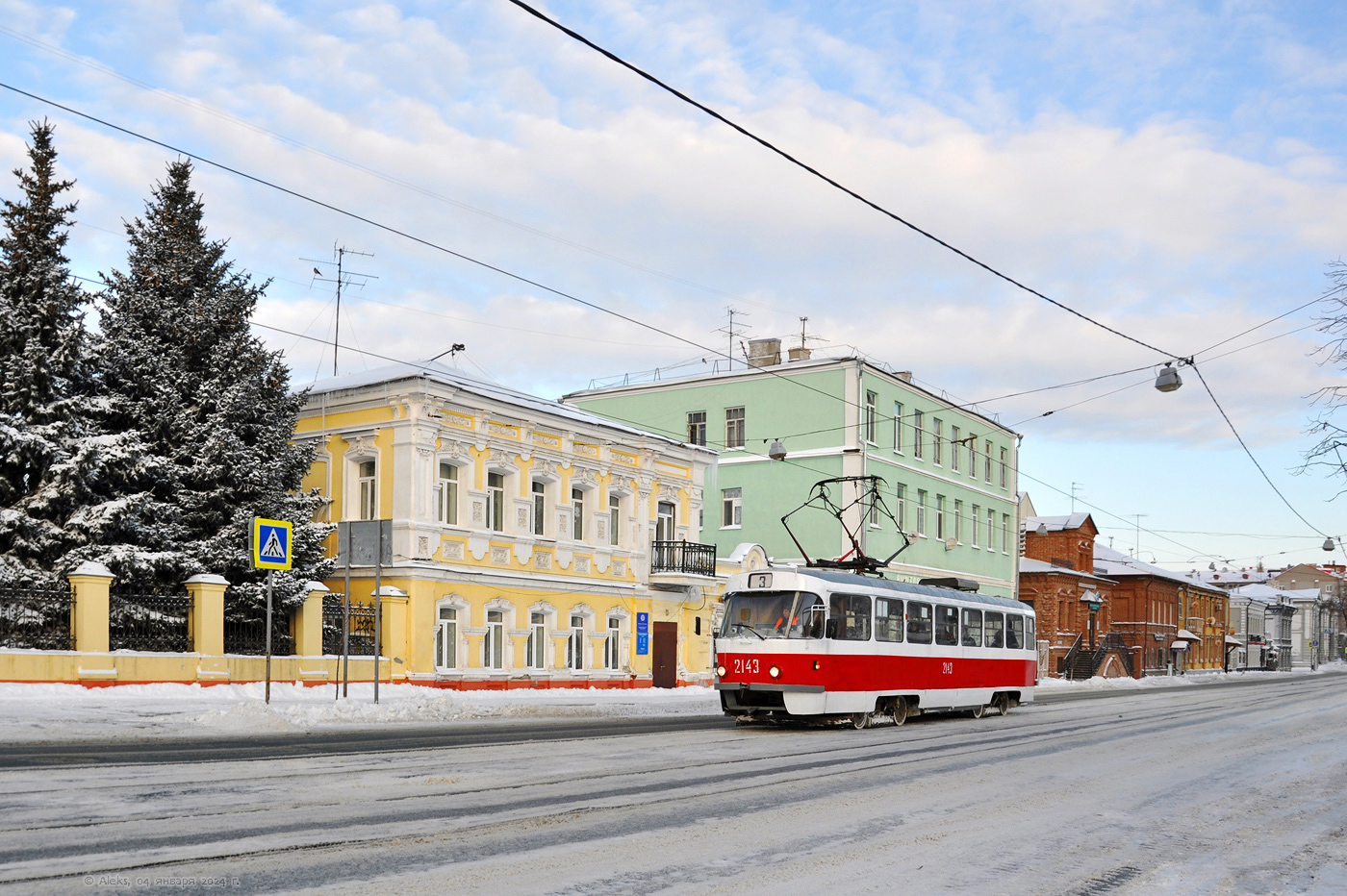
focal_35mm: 27
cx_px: 674
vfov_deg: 47.9
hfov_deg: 67.4
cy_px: 448
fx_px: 1010
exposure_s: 1/320
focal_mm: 18
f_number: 6.3
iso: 200
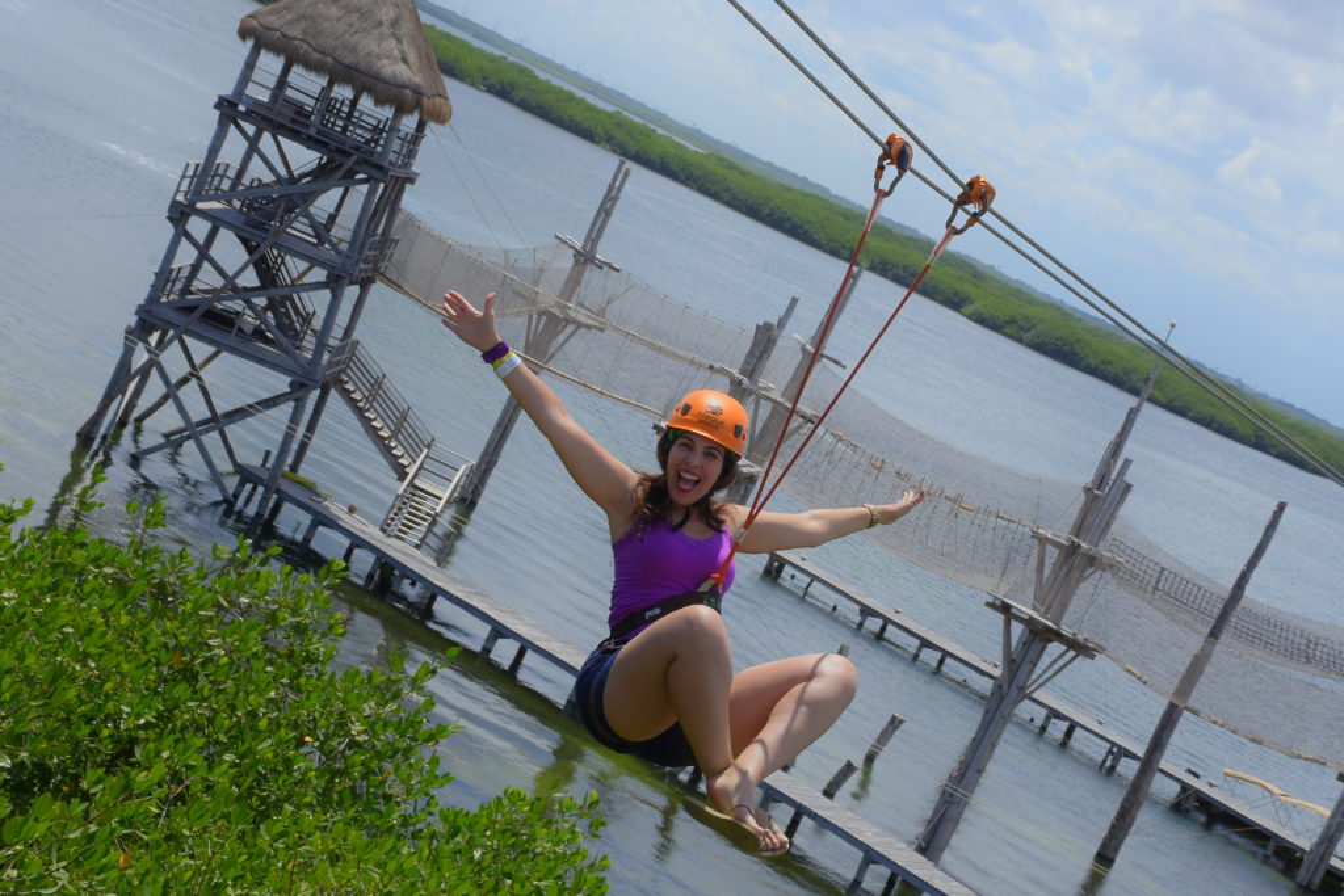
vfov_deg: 17.5
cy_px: 448
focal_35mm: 78
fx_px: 2912
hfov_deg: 26.0
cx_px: 672
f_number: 14
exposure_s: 1/400
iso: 320
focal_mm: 52
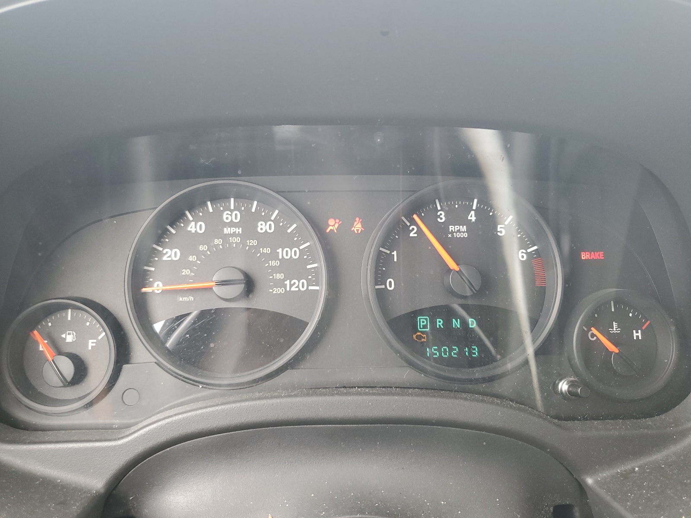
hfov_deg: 67.3
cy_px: 259
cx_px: 346
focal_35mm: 26
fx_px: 519
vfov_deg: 53.1
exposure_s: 1/60.2
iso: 59
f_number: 1.5
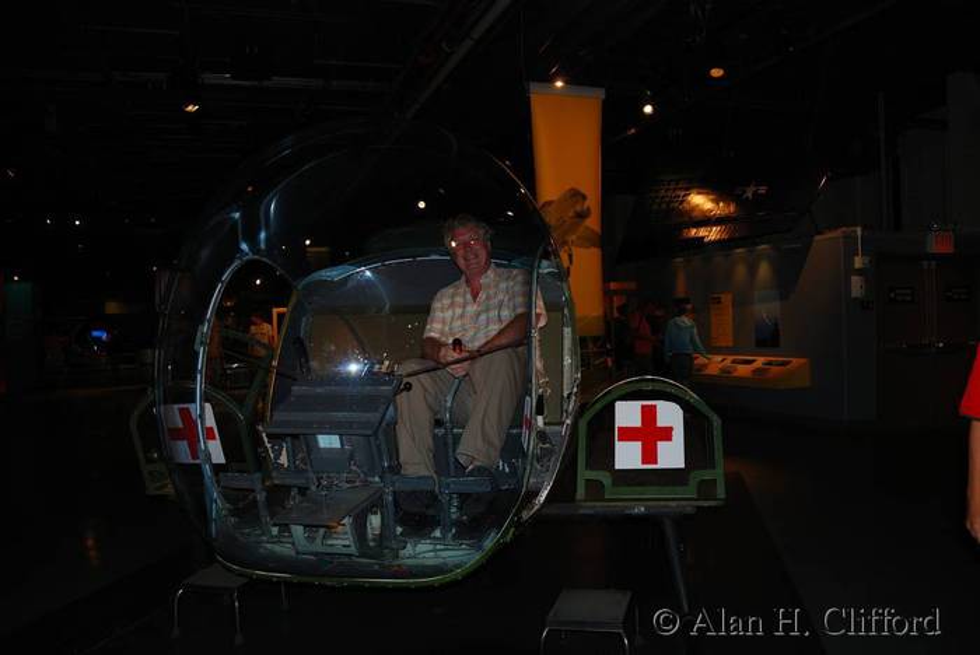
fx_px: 736
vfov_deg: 48.0
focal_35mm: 27
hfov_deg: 67.3
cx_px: 490
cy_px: 328
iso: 100
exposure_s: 1/60
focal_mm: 18
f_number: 3.5
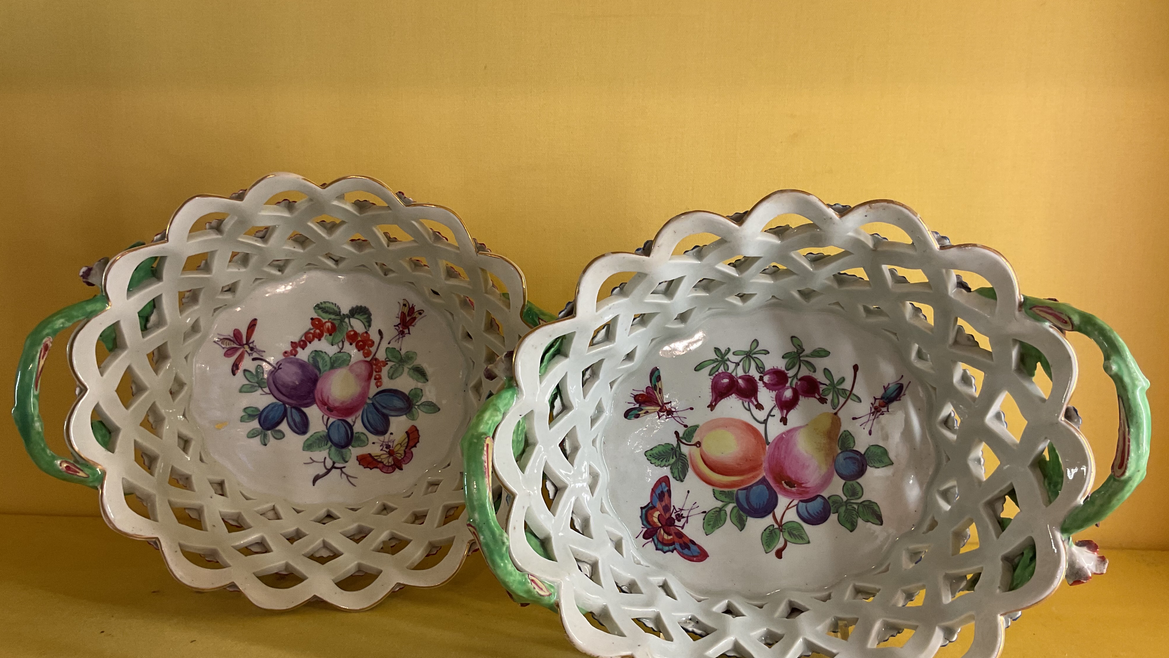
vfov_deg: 36.6
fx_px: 992
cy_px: 361
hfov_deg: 61.0
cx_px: 581
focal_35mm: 32
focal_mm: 3
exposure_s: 1/60
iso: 50
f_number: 1.8
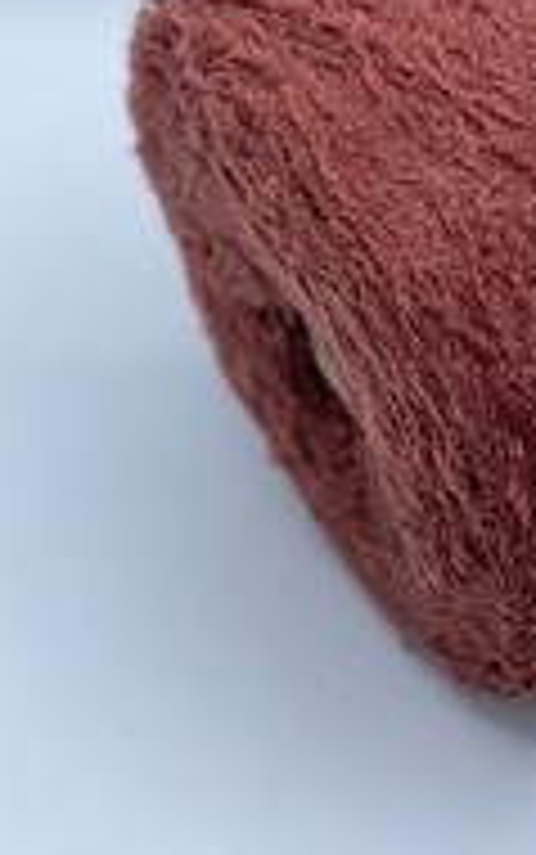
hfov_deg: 7.6
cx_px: 694
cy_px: 162
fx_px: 3991
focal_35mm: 171
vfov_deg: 12.2
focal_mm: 7.5
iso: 20
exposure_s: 1/109
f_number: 2.2
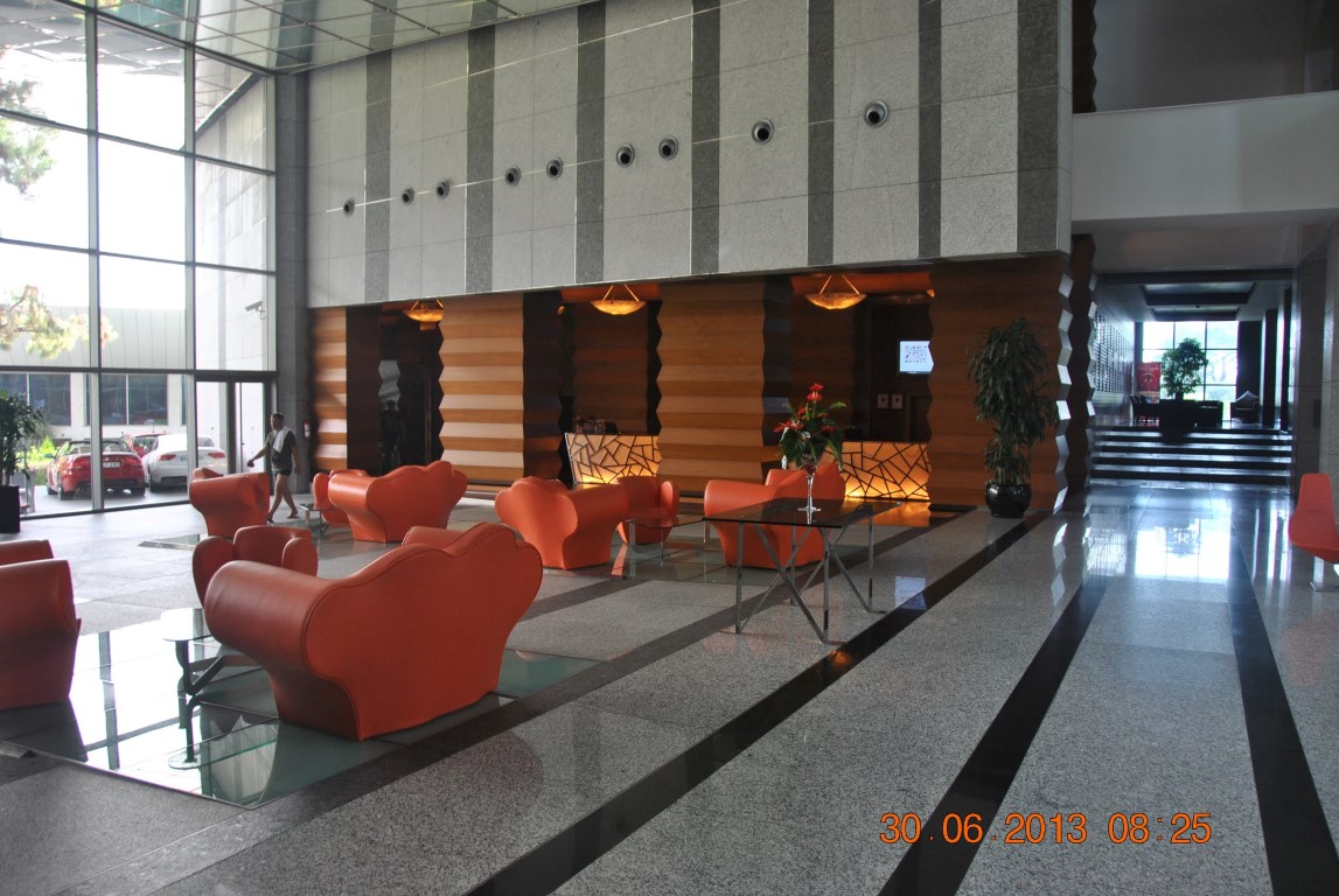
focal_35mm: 27
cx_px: 670
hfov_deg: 67.3
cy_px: 448
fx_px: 1006
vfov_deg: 48.1
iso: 200
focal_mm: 18
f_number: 3.5
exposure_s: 1/50
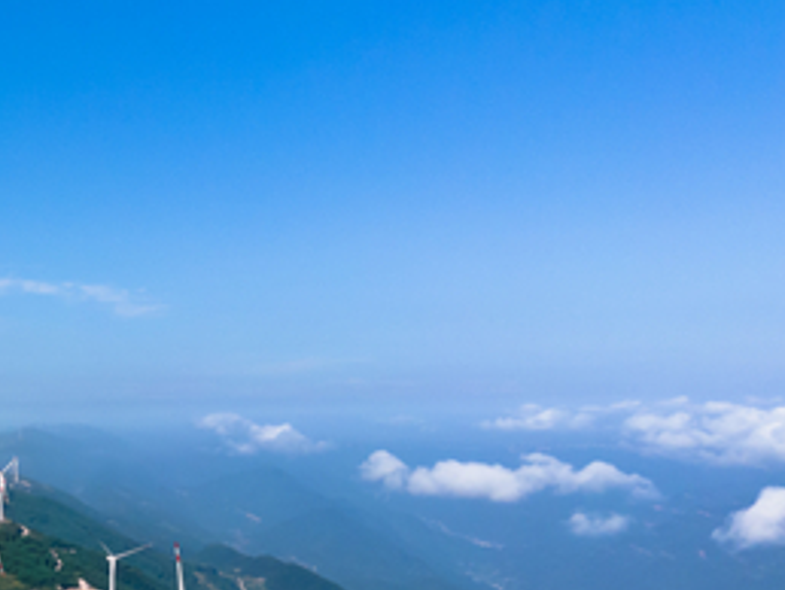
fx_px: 1475
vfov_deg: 21.8
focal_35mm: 65
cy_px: 595
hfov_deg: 27.6
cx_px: -52
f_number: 2.8
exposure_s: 1/50
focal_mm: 4.5
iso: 100
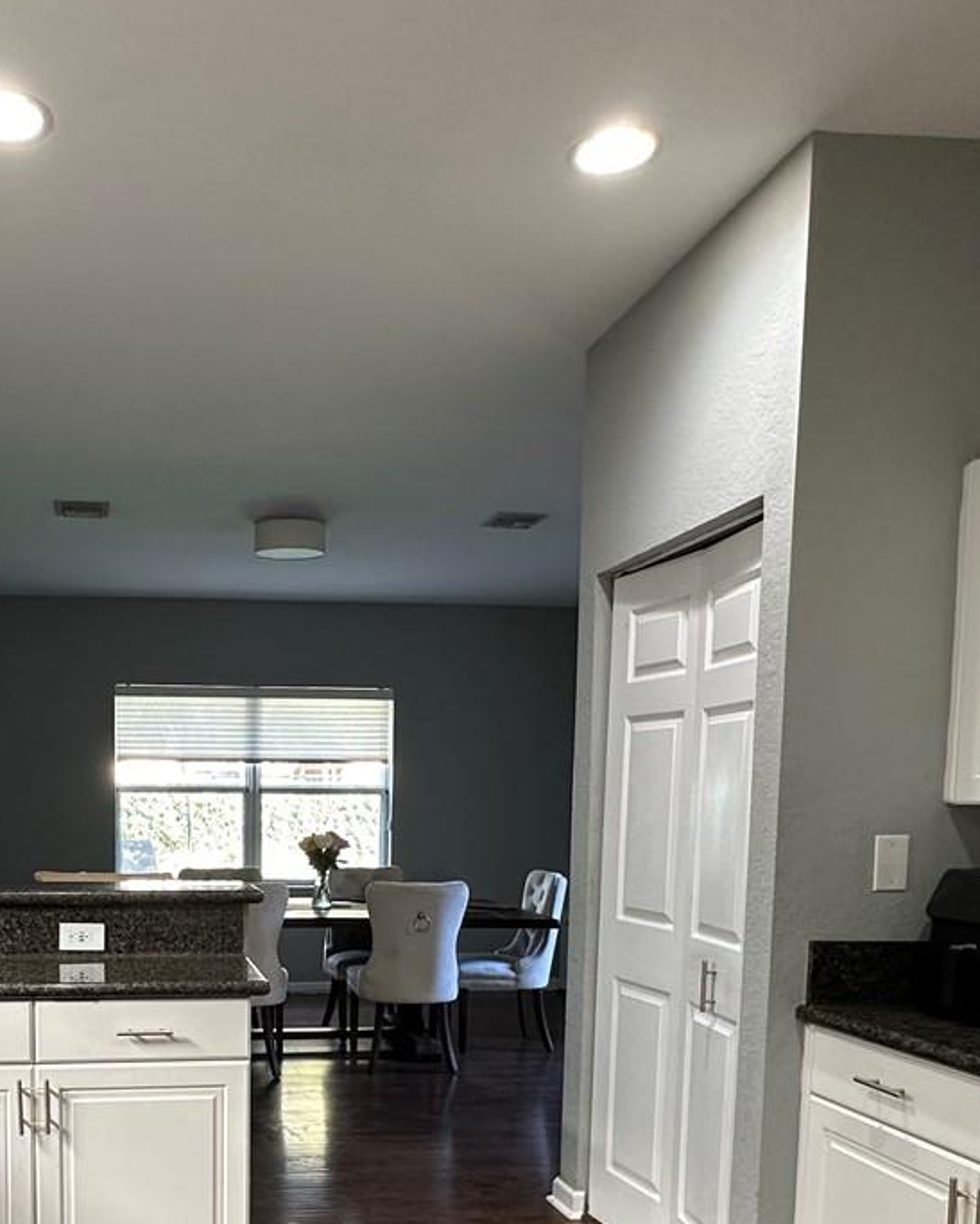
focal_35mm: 32
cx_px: 231
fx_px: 1159
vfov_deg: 53.2
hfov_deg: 44.1
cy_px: 912
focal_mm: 2.22
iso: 160
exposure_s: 1/60
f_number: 2.2
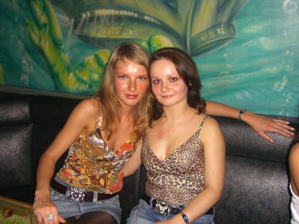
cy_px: 112
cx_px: 150
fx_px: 328
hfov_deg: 49.0
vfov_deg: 37.7
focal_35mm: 38
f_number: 2.8
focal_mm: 7.9
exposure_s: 1/60
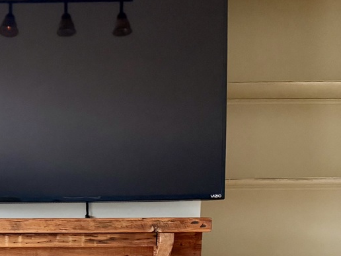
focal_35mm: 67
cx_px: 34
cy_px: 310
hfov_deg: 27.9
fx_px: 660
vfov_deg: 20.5
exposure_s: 1/60
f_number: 1.78
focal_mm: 6.76
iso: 800
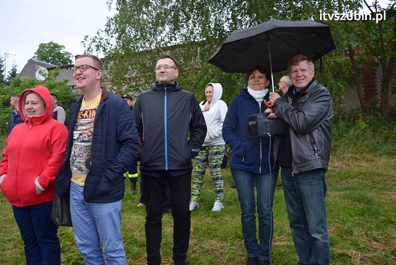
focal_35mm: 32
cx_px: 198
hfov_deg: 59.5
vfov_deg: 41.8
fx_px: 347
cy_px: 132
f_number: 4
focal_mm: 21
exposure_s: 1/60
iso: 900
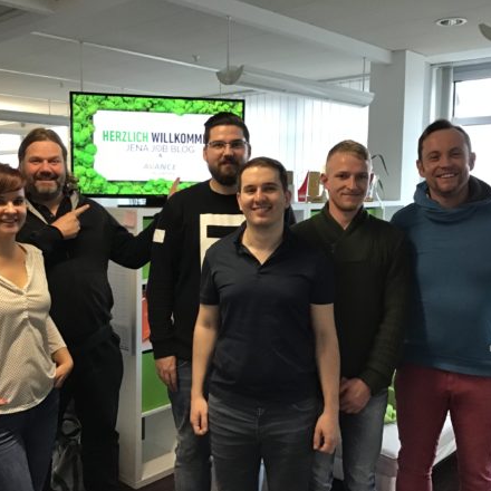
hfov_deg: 44.9
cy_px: 248
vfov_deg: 44.9
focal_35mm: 37
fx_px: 594
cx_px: 219
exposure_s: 1/33
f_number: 2.4
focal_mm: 3.3
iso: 160
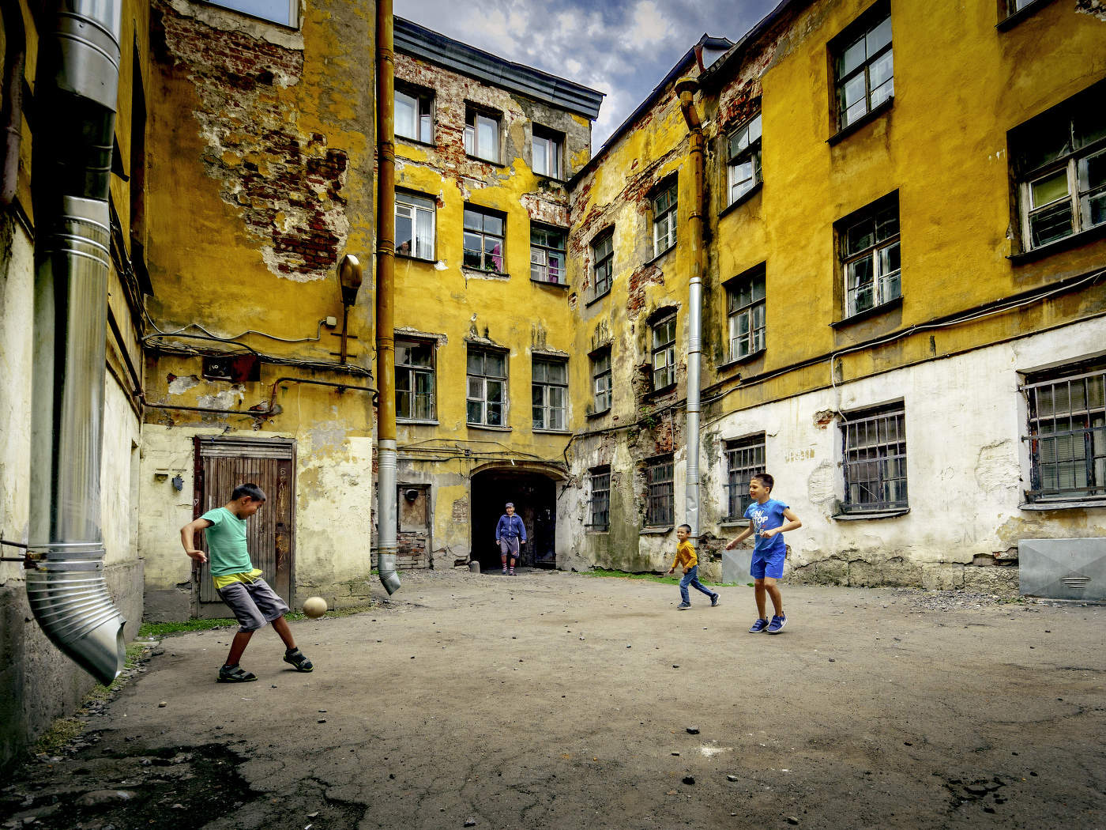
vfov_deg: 71.6
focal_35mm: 18
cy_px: 415
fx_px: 575
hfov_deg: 87.8
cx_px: 553
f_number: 5.6
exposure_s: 1/320
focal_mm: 9
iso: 200
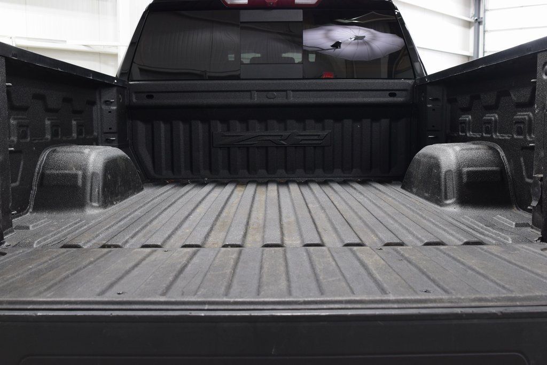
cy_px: 182
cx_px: 274
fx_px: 547
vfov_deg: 36.9
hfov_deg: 53.1
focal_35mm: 36
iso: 900
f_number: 6.3
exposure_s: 1/15
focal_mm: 24
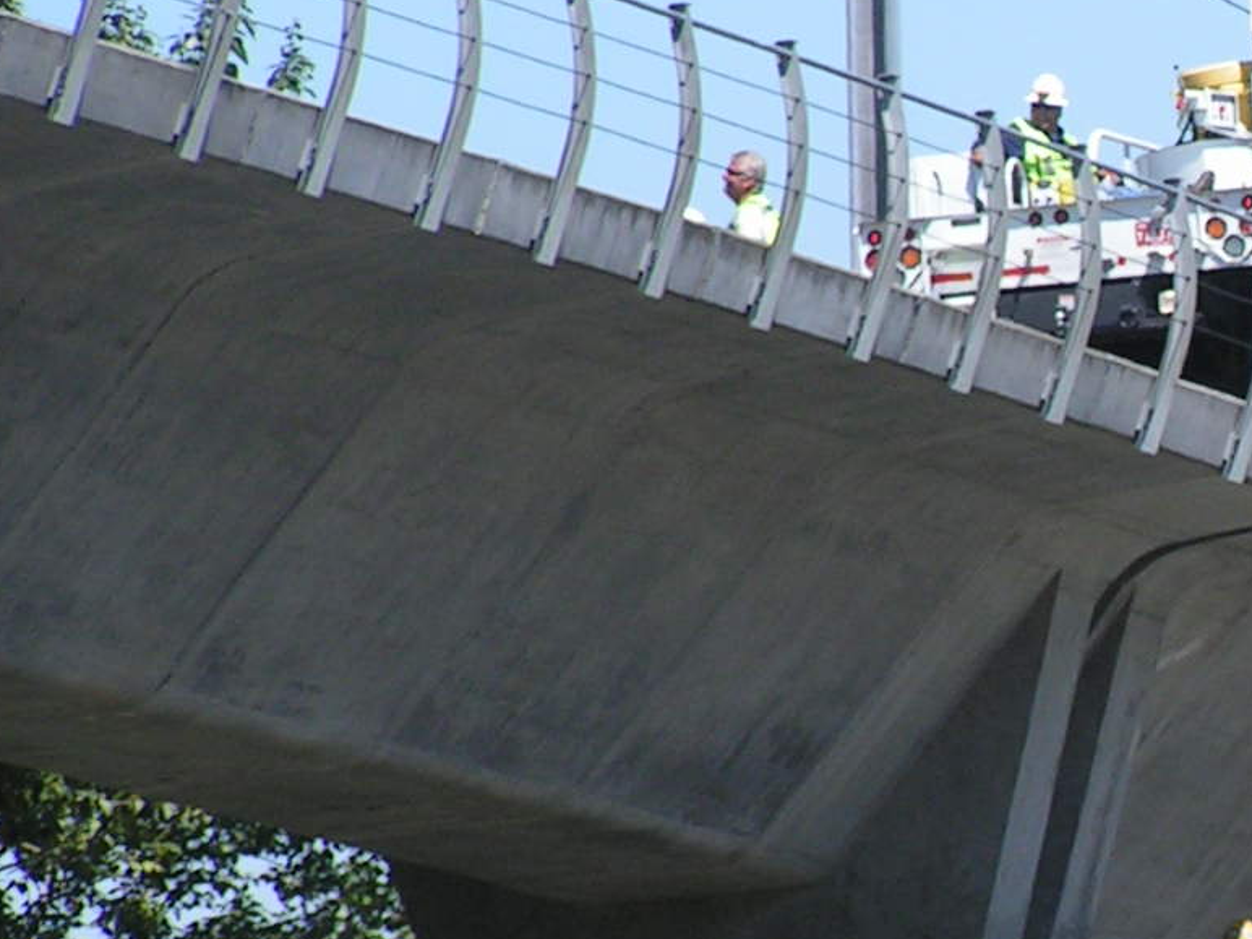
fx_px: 23690
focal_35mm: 655
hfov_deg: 3.0
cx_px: 1546
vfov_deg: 2.3
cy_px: 626
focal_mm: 37.8
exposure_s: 1/400
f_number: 5.6
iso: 50
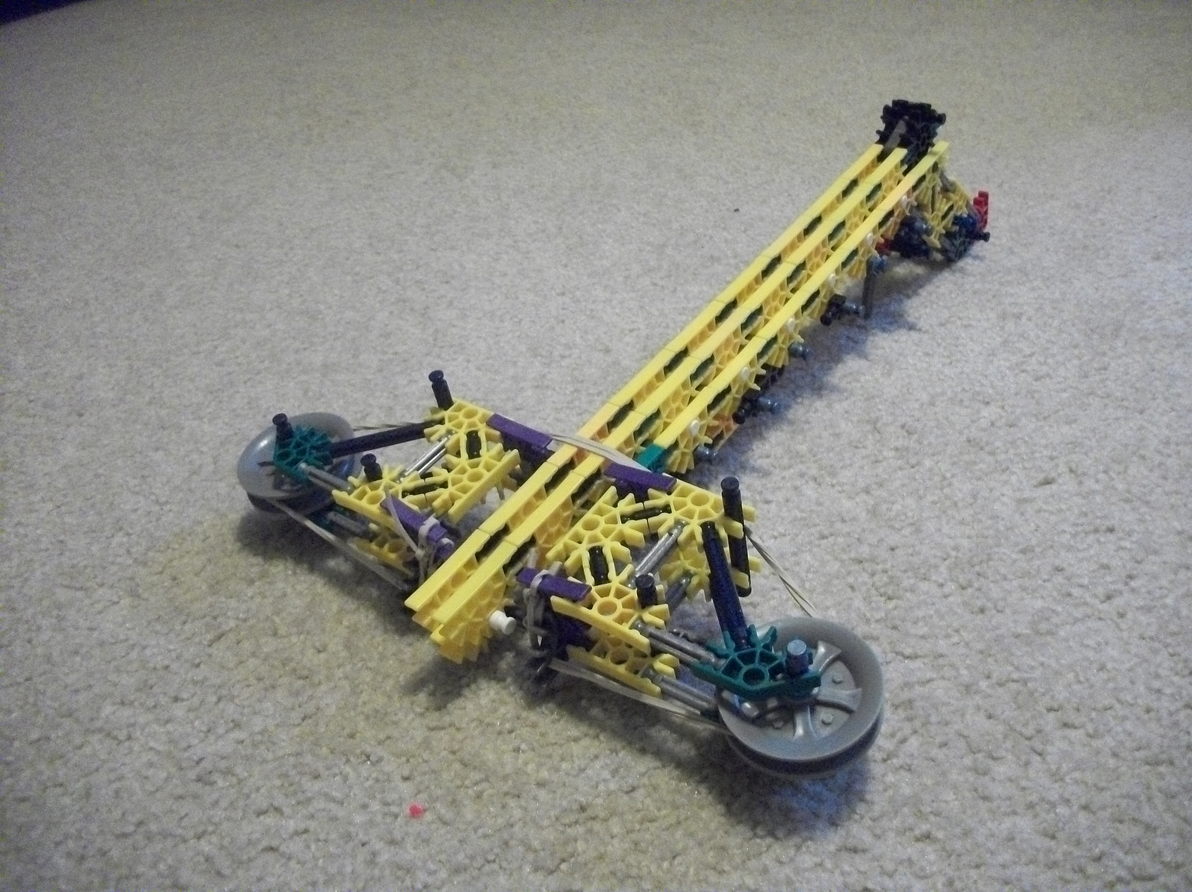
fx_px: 1101
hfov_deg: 56.9
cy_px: 446
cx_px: 596
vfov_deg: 44.1
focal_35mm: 32
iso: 640
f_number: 2.9
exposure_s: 1/25
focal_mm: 5.7
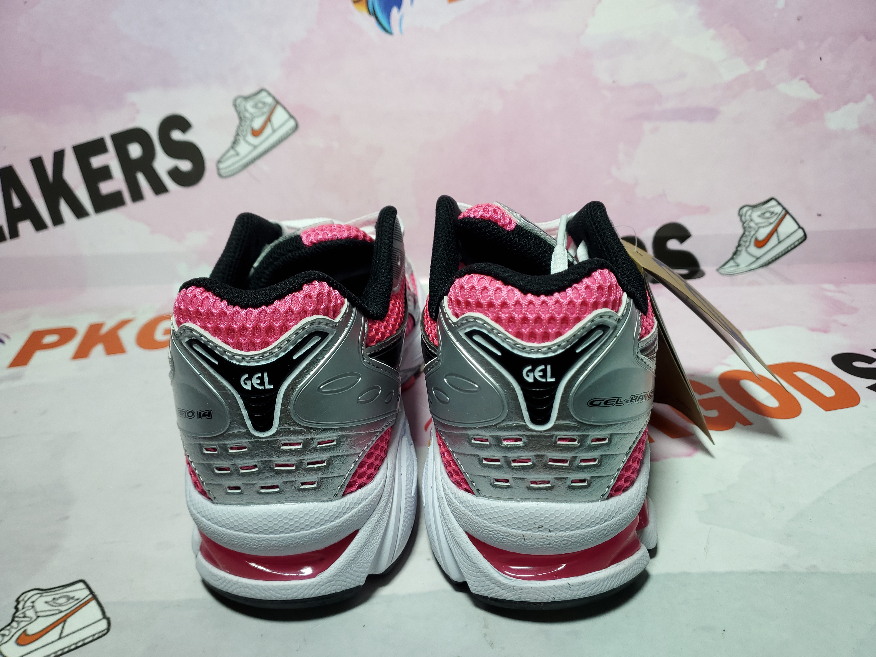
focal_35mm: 26
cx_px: 438
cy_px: 328
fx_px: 658
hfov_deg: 67.3
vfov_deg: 53.1
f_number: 1.5
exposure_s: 1/478
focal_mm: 4.3
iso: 50
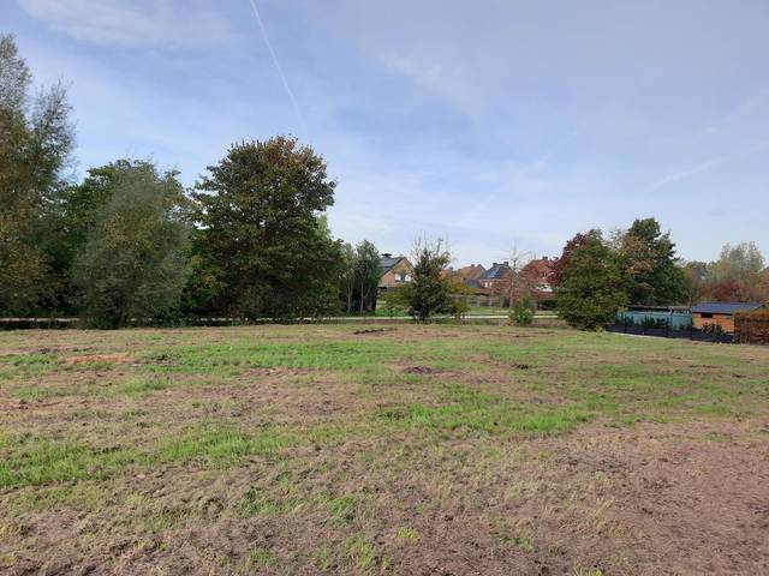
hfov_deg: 69.4
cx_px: 384
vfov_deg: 54.9
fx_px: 555
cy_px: 288
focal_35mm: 25
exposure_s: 1/719
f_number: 2
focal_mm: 4.6
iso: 32
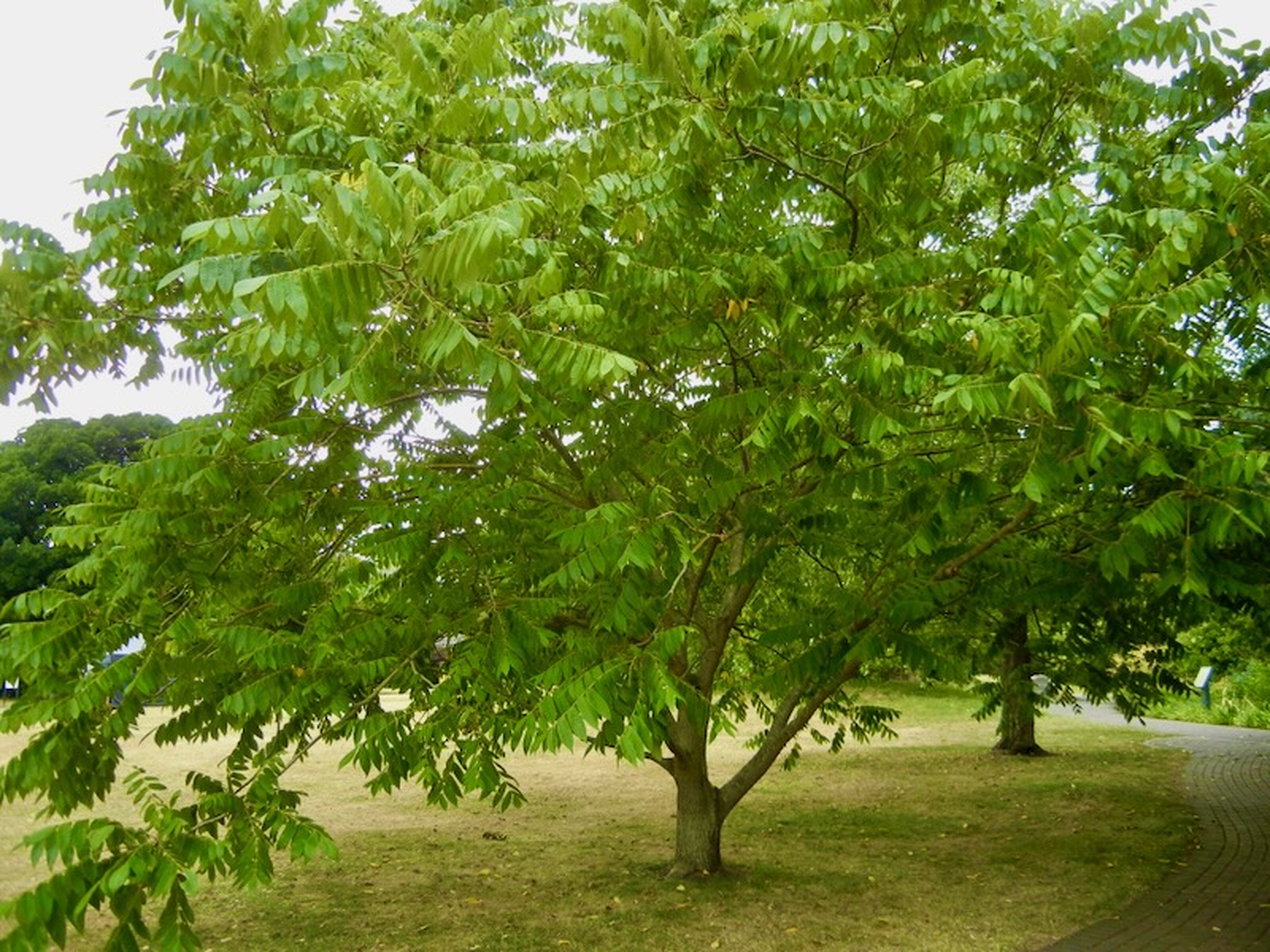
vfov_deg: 46.8
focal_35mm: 30
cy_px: 476
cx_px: 635
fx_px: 1101
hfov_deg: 60.0
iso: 160
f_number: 3.5
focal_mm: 5.4
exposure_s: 1/209
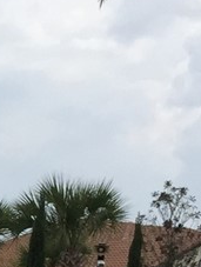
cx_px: -448
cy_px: 501
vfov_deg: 9.2
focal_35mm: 204
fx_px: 1575
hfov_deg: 6.5
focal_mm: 4.15
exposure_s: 1/2639
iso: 32
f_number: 2.2
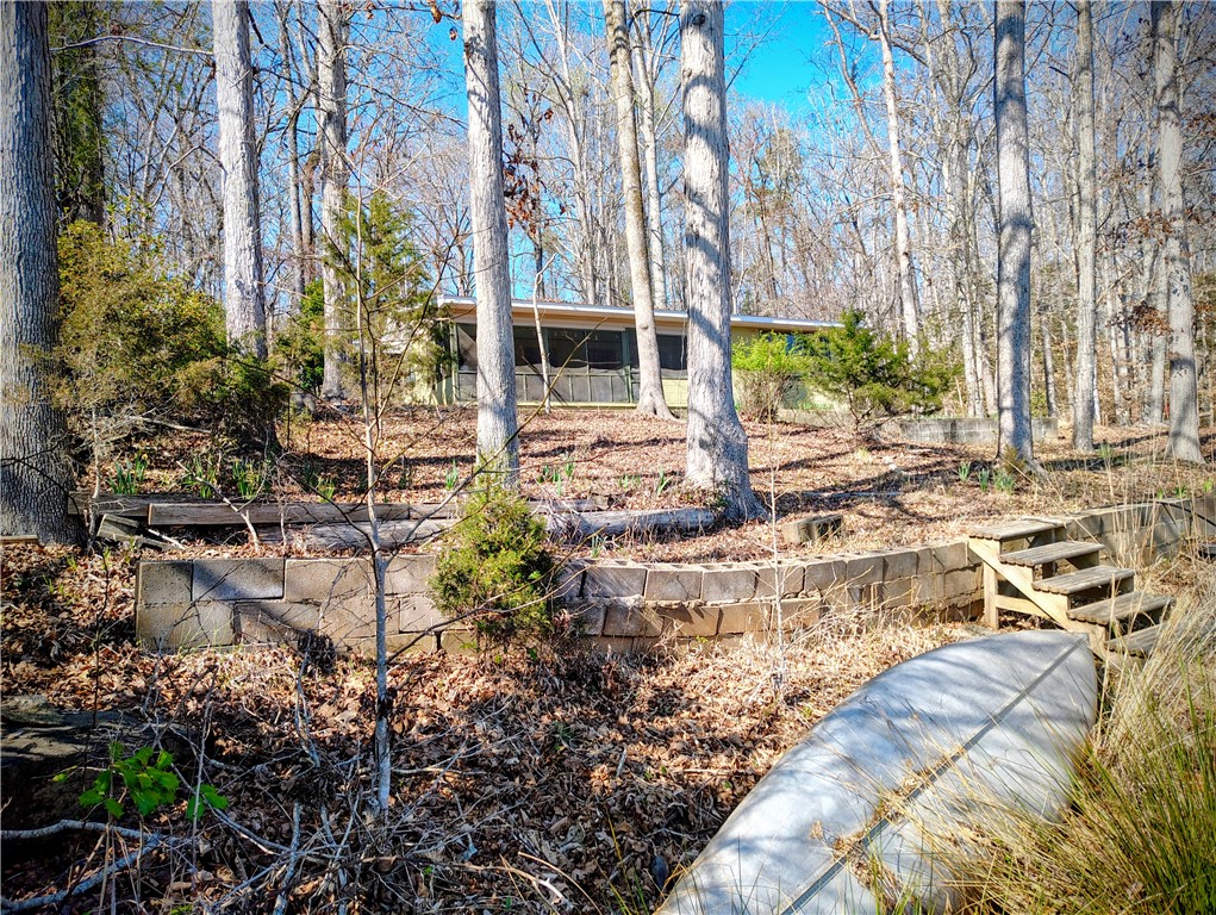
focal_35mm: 24
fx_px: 844
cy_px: 458
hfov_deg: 71.5
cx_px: 608
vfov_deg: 56.9
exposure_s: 1/305
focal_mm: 5.56
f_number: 1.8
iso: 100
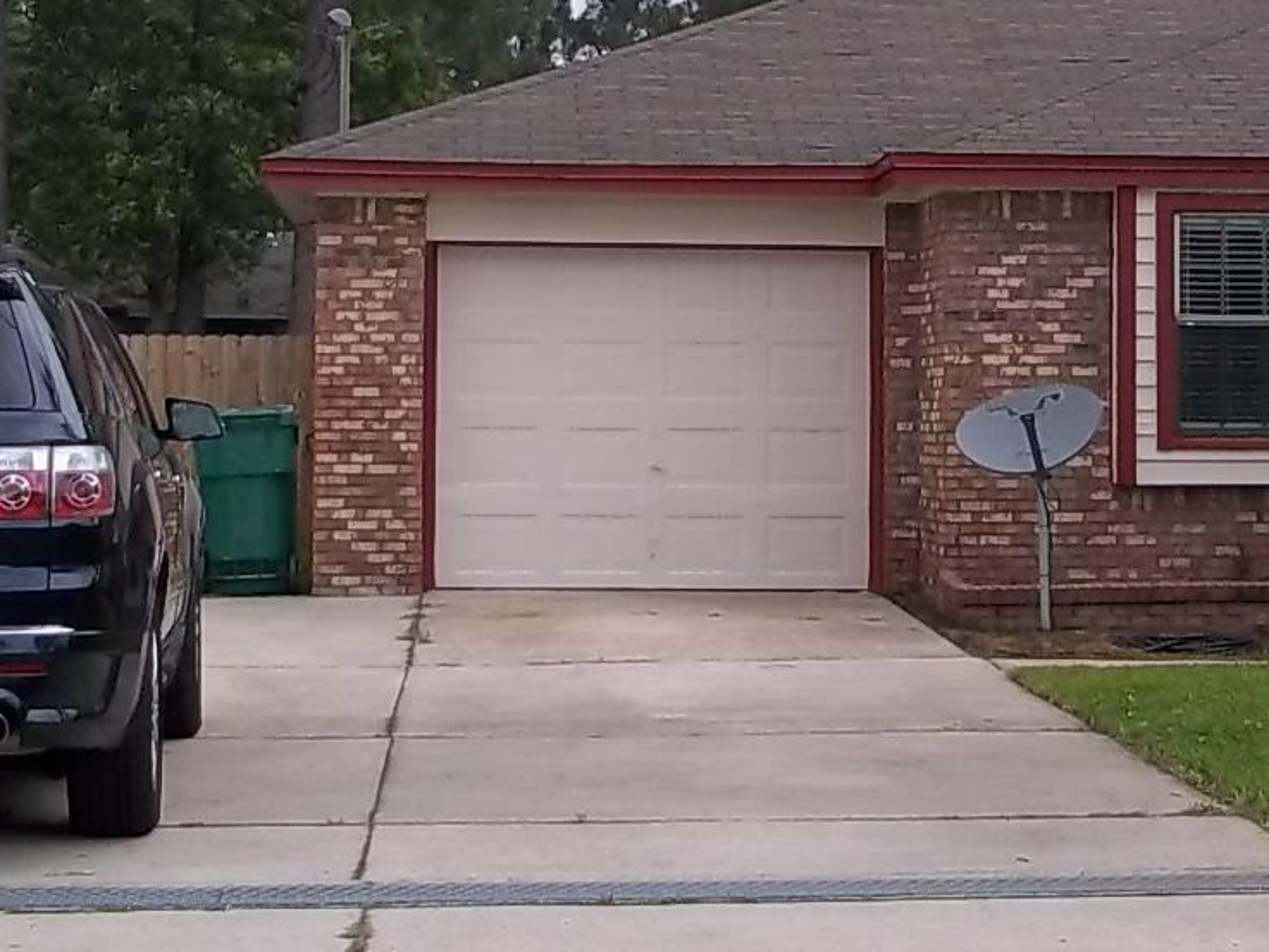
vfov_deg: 14.7
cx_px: 868
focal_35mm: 100
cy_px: 207
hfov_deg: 19.6
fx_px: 3667
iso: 80
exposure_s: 1/400
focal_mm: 6.5
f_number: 3.1
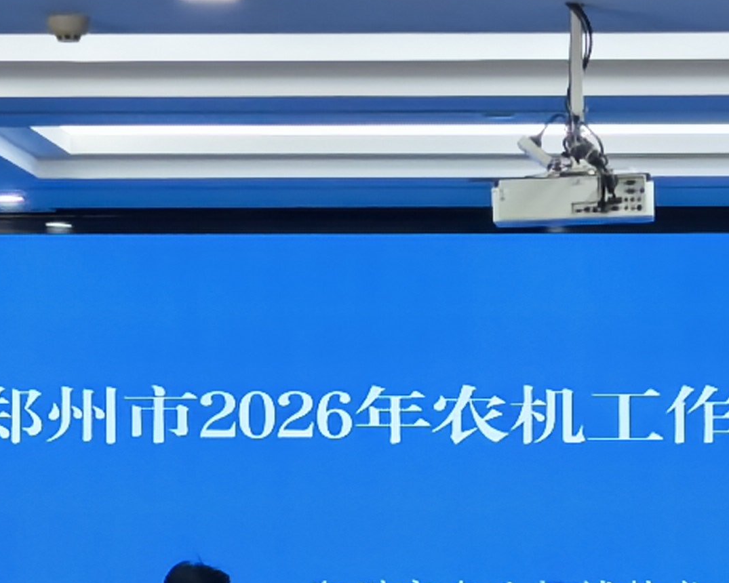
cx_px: 500
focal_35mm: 186
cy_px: 623
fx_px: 4013
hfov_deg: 10.4
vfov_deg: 8.3
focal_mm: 5.35
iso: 64
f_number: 1.8
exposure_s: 1/100
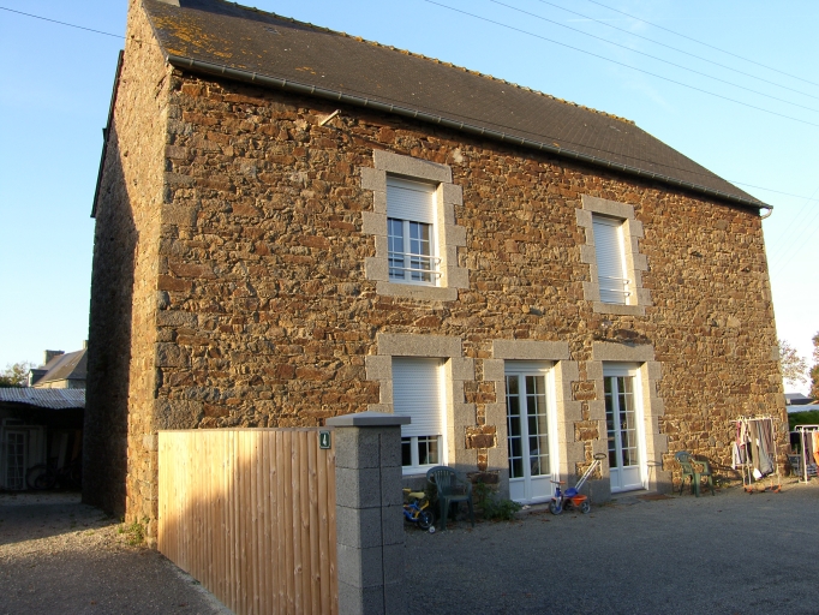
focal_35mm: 28
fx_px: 663
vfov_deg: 49.8
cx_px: 410
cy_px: 308
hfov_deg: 63.4
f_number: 3.2
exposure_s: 1/250
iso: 50
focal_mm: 7.4
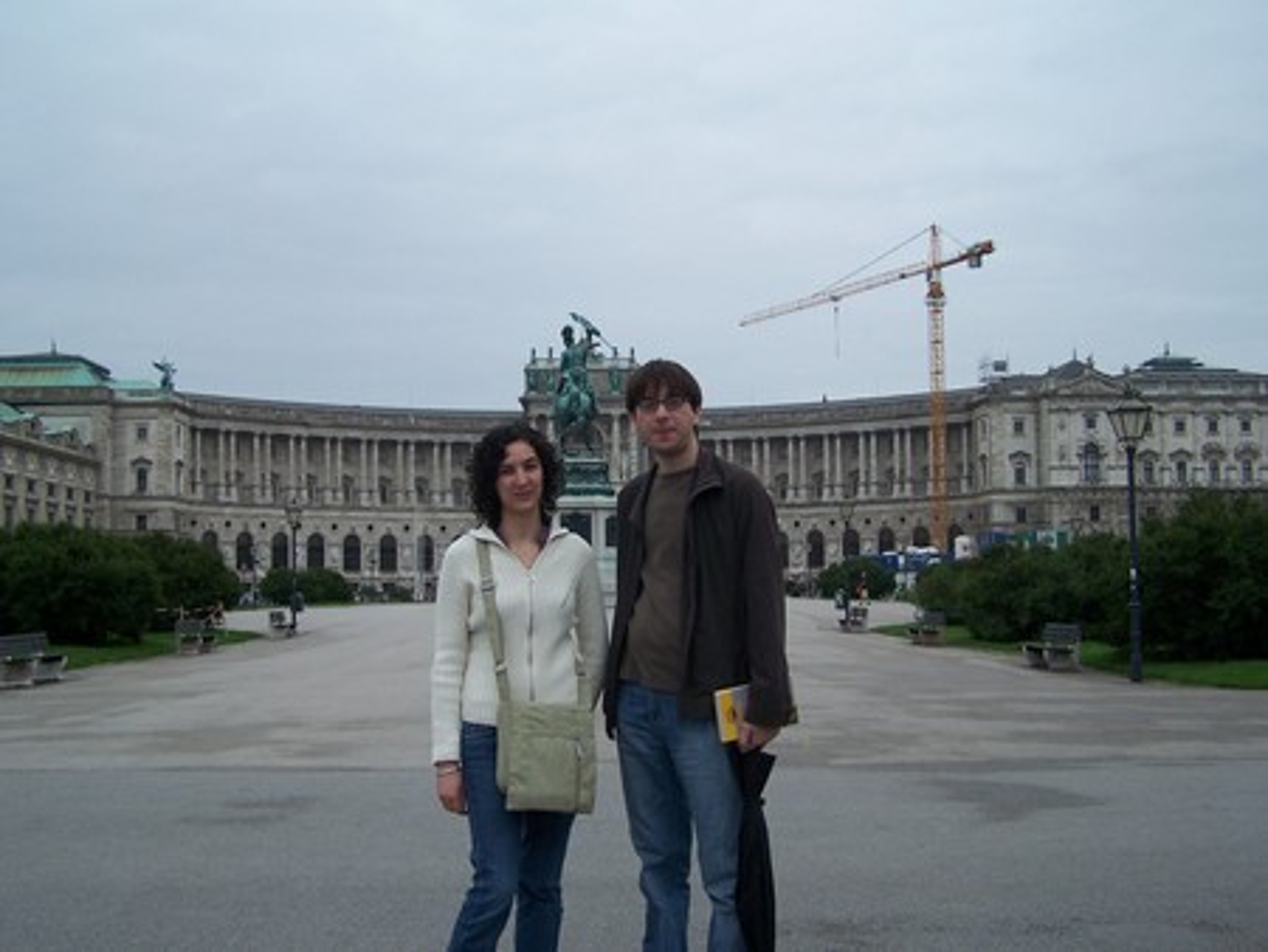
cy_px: 476
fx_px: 1393
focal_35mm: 38
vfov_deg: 37.8
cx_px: 634
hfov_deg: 49.0
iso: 80
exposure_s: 1/500
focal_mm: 6.3
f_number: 2.8
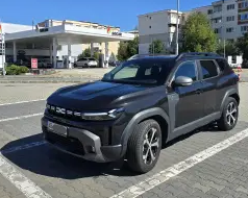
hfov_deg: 52.7
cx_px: 141
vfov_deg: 43.2
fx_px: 249
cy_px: 82
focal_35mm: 34
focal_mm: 6.3
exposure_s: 1/769
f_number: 1.7
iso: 12
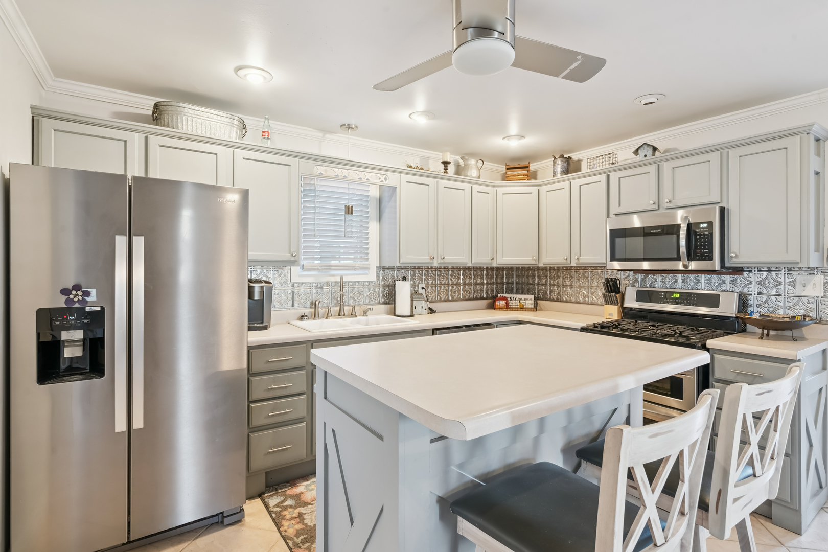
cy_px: 276
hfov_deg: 93.3
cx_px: 414
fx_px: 391
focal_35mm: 17
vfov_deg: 70.4
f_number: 9
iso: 400
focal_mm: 17
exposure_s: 1/3.33
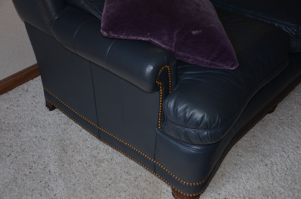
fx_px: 438
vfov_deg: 25.6
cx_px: 150
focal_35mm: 52
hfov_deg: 37.9
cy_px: 100
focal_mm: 35
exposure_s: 1/60
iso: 800
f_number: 4.5
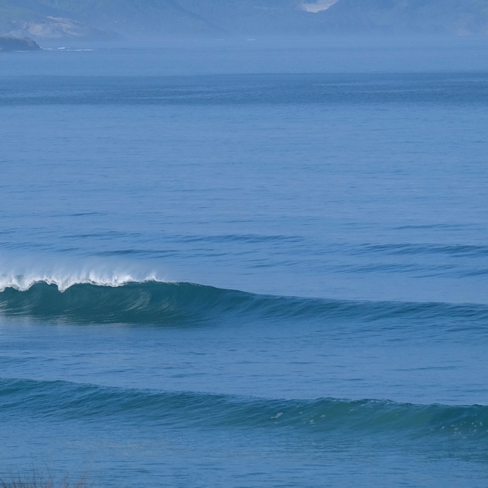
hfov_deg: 4.0
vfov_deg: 4.0
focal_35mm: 440
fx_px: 7018
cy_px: 264
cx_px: 107
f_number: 6.2
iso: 400
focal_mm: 152.6
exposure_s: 1/2500
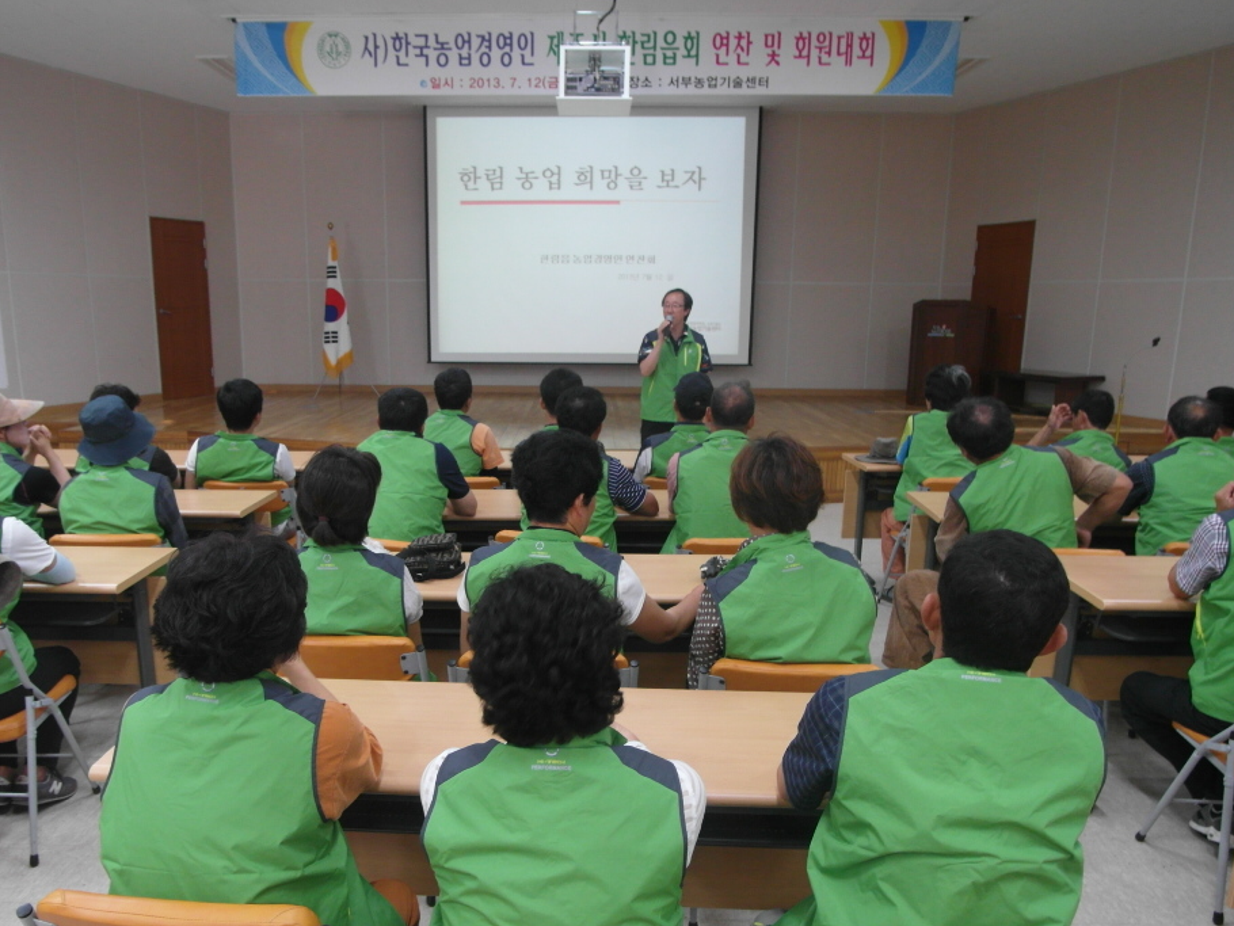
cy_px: 515
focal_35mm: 27
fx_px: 963
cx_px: 553
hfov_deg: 65.1
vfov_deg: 51.3
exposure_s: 1/30
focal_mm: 5.2
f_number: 2.3
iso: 200
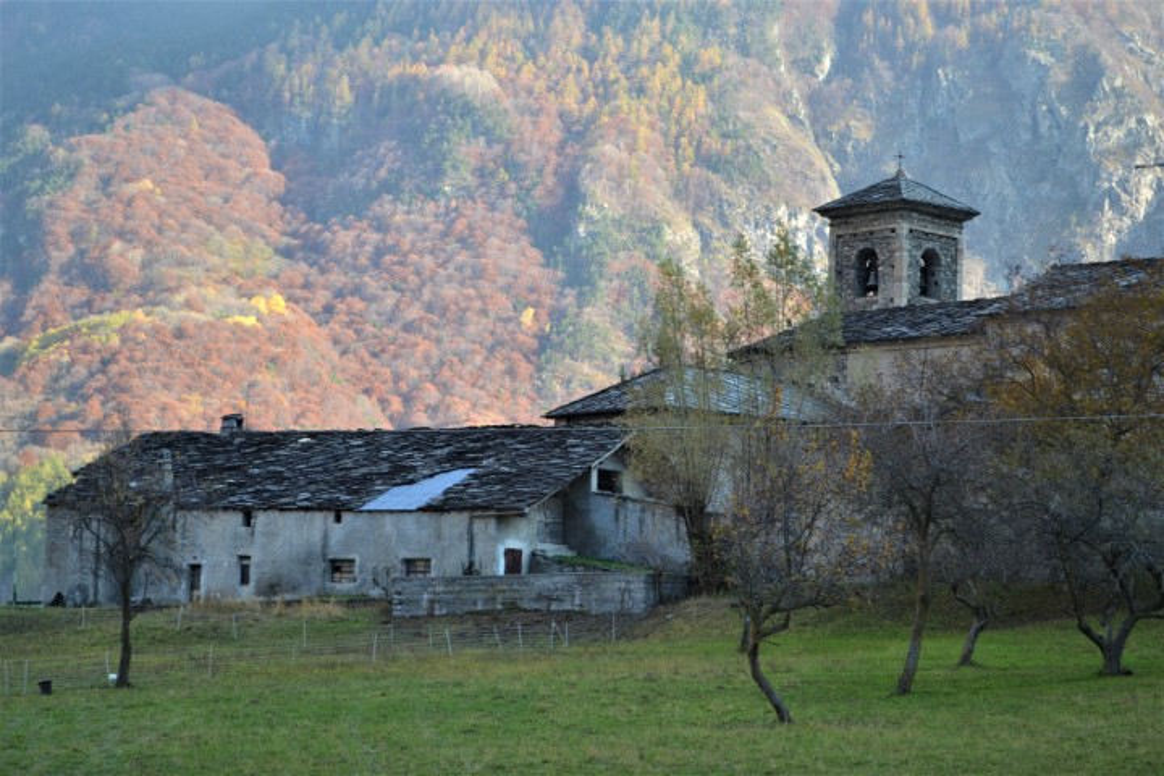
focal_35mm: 82
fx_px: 2667
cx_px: 582
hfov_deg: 24.6
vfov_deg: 16.6
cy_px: 388
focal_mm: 55
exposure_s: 1/80
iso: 400
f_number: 5.6
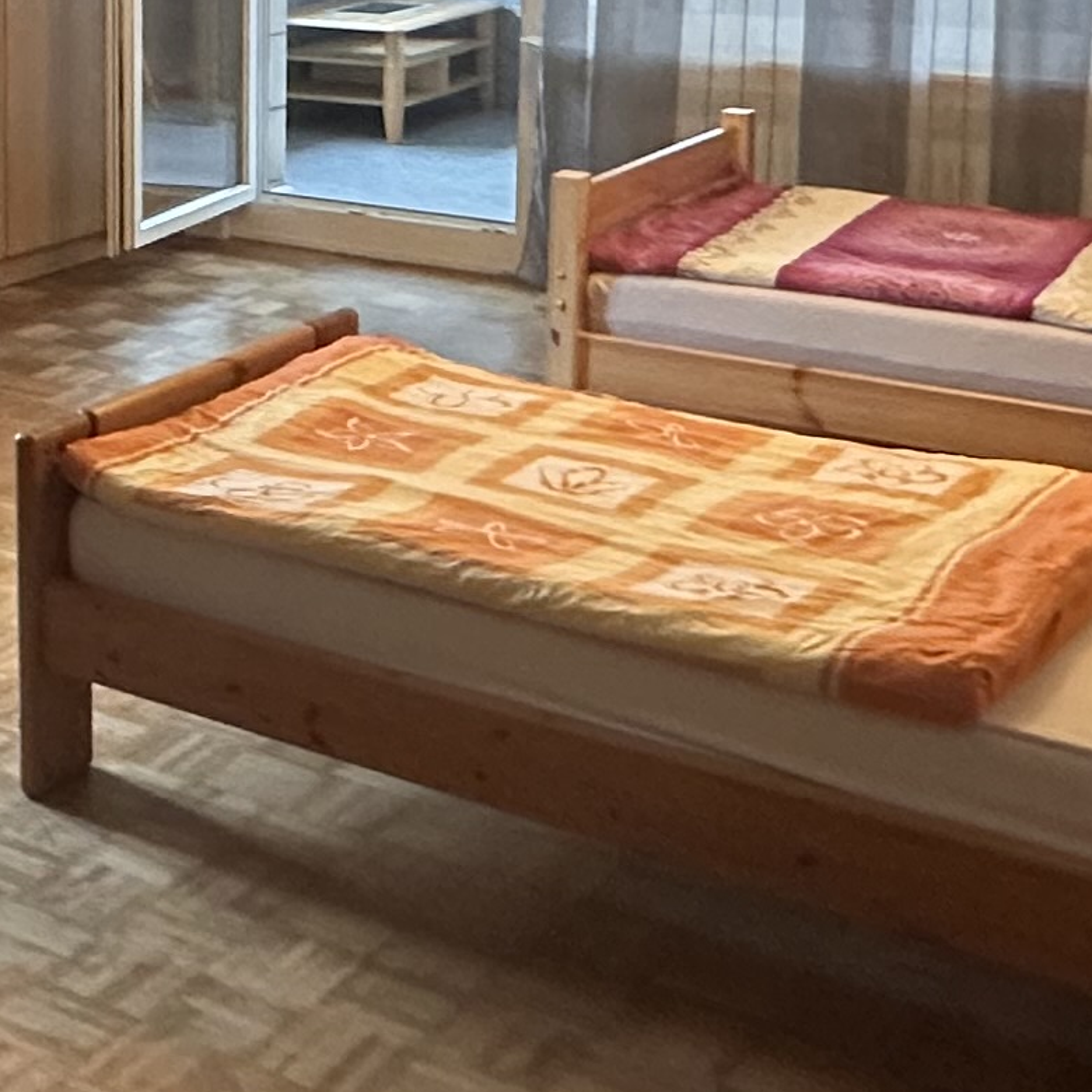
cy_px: 70
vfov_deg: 25.9
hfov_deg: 24.8
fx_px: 2284
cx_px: -146
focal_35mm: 64
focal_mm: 2.22
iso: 400
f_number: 2.2
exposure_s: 1/50
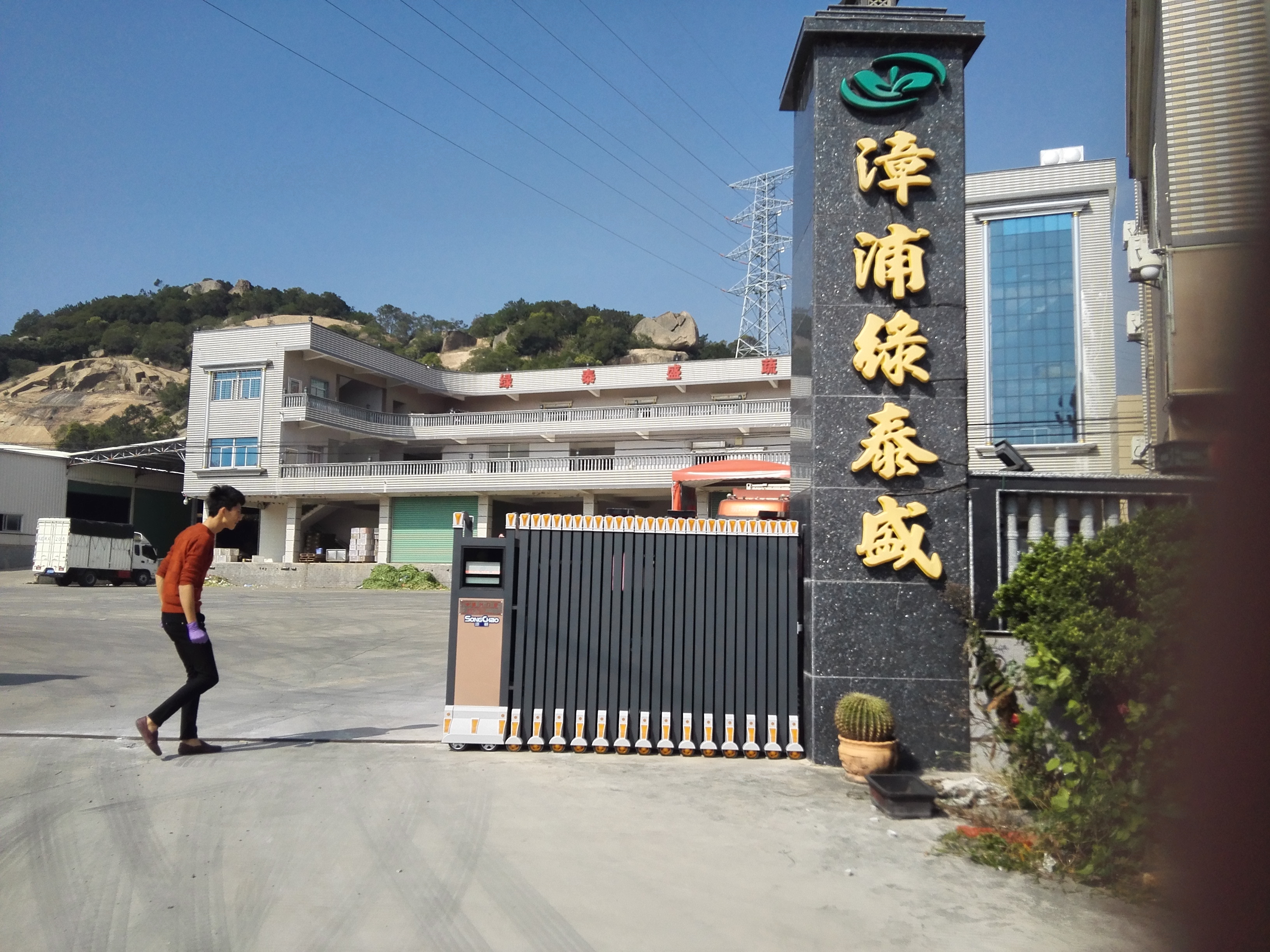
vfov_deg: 48.2
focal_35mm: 29
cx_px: 635
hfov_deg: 61.7
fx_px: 1064
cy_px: 476
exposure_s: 1/3311
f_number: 2
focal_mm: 3.8
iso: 100
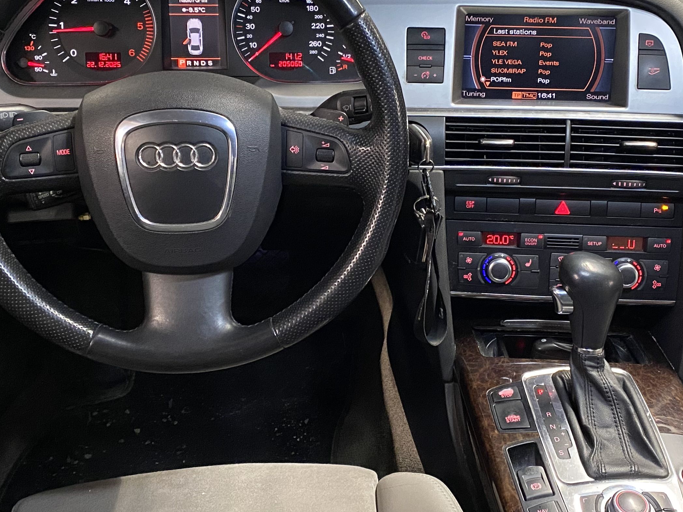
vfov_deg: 30.3
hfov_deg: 39.6
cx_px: 391
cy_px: 252
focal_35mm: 48
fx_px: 947
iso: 500
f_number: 1.8
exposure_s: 1/30
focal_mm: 4.25
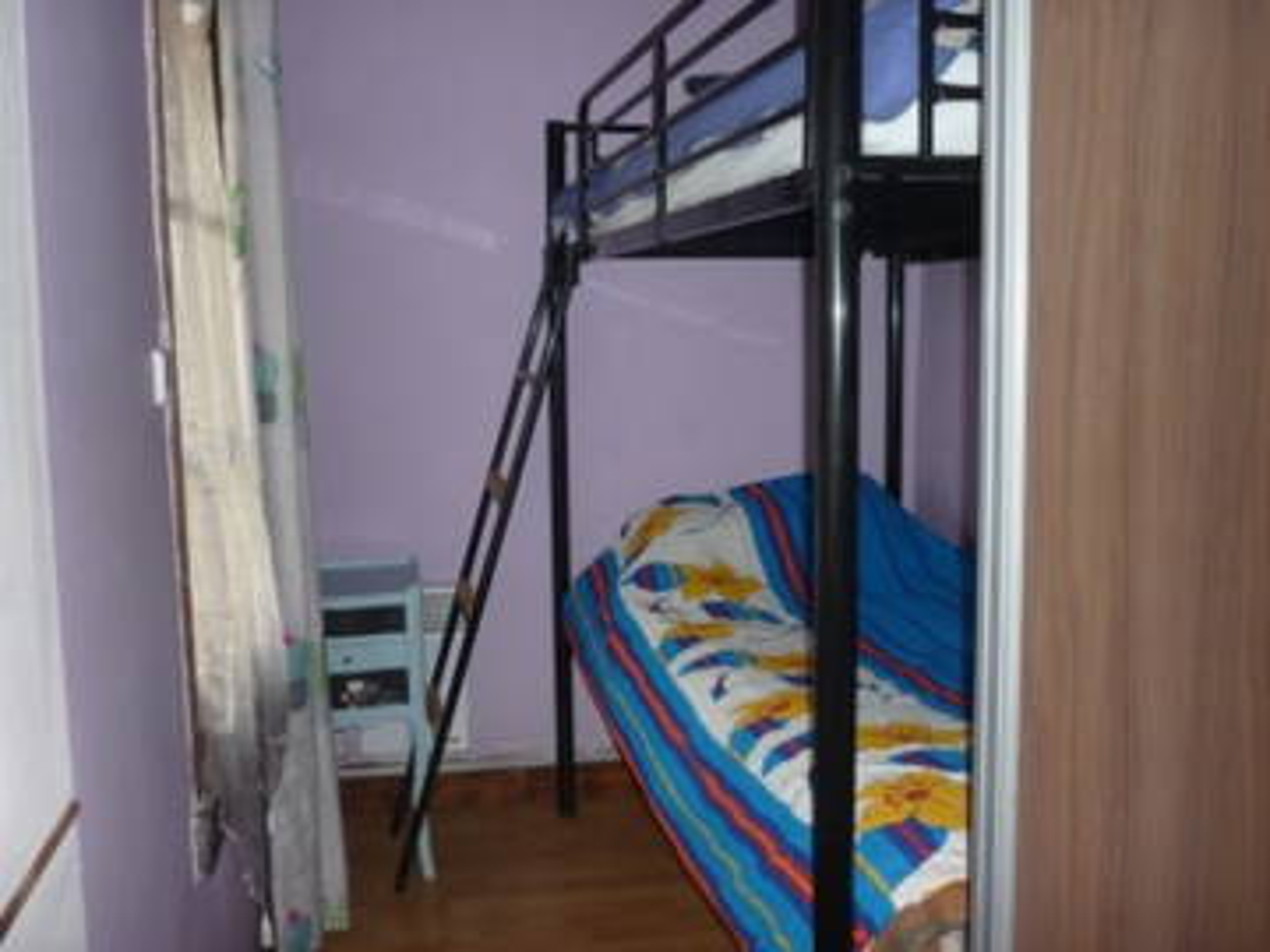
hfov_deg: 55.4
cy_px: 476
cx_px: 635
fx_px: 1211
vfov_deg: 42.9
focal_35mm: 33
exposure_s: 1/30
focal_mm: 5.5
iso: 100
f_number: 2.8
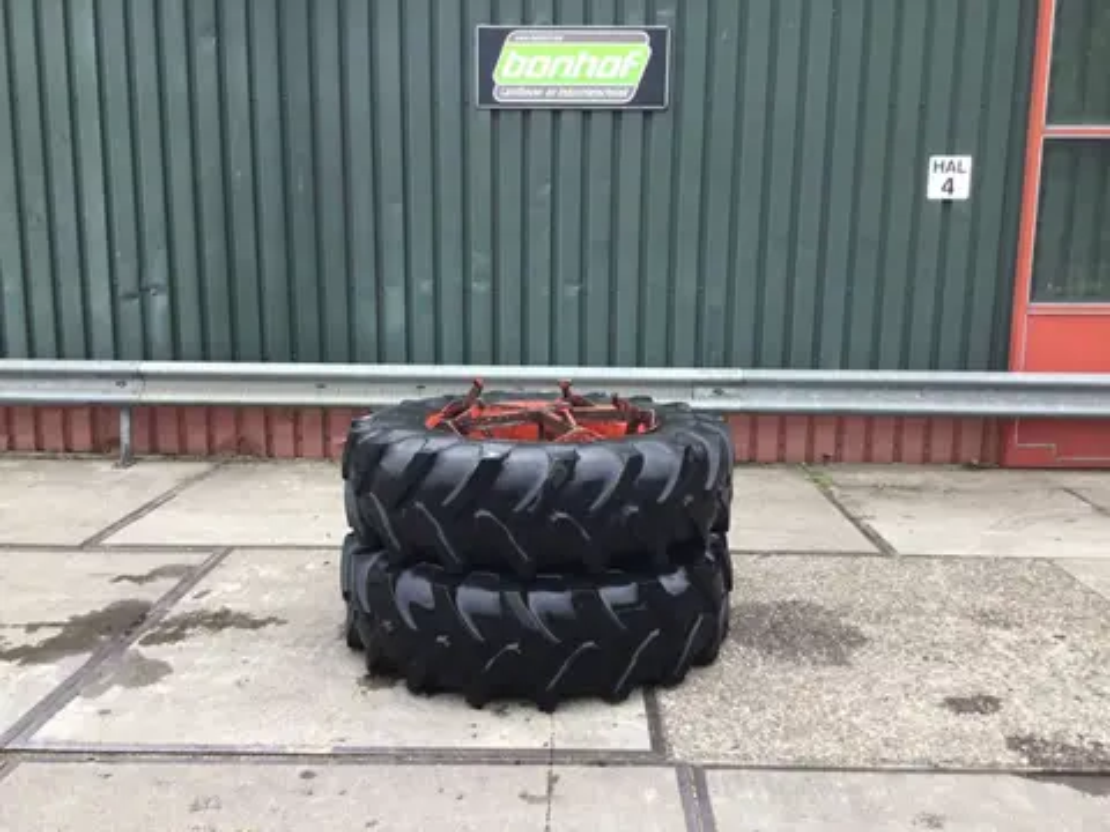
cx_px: 555
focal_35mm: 31
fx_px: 994
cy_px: 416
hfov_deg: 58.4
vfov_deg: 45.4
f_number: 2.4
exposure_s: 1/146
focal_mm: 3.3
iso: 25
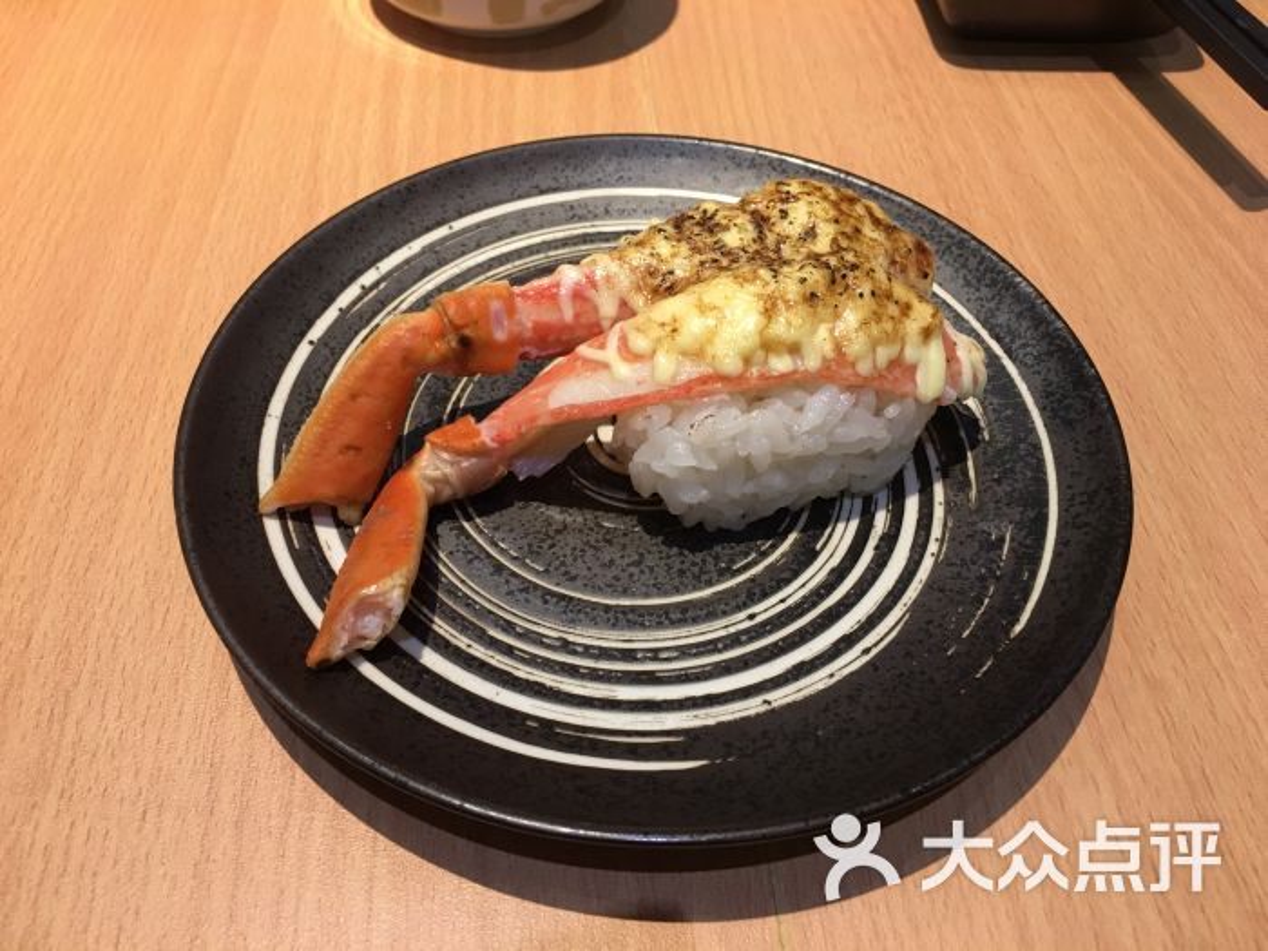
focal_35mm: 29
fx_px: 1062
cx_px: 634
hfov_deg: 61.7
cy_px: 476
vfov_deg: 48.2
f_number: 2.2
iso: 50
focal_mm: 4.15
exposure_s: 1/17
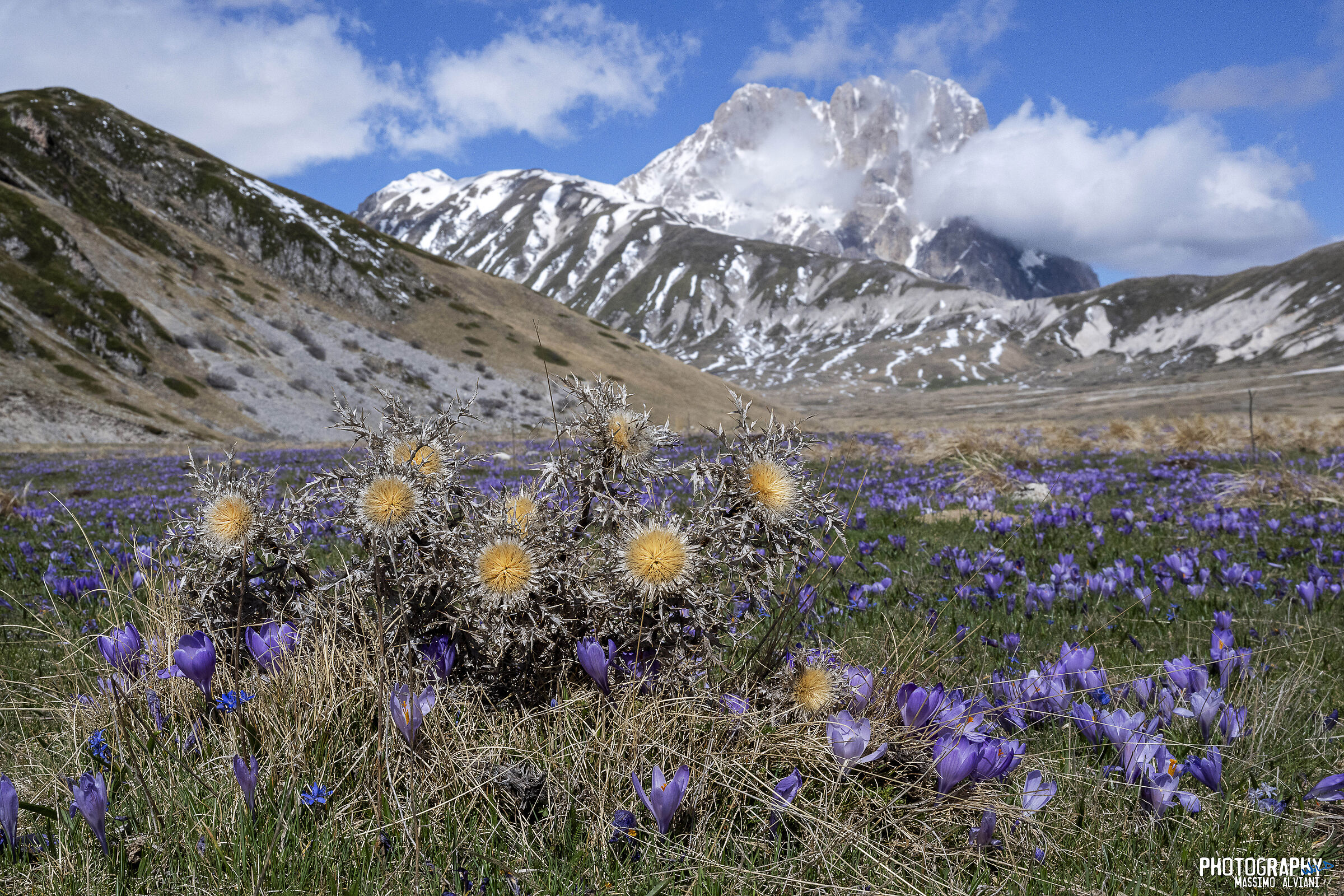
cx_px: 672
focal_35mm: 47
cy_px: 448
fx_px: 1755
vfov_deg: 28.6
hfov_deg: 41.9
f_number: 22
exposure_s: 1/800
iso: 900
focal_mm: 47
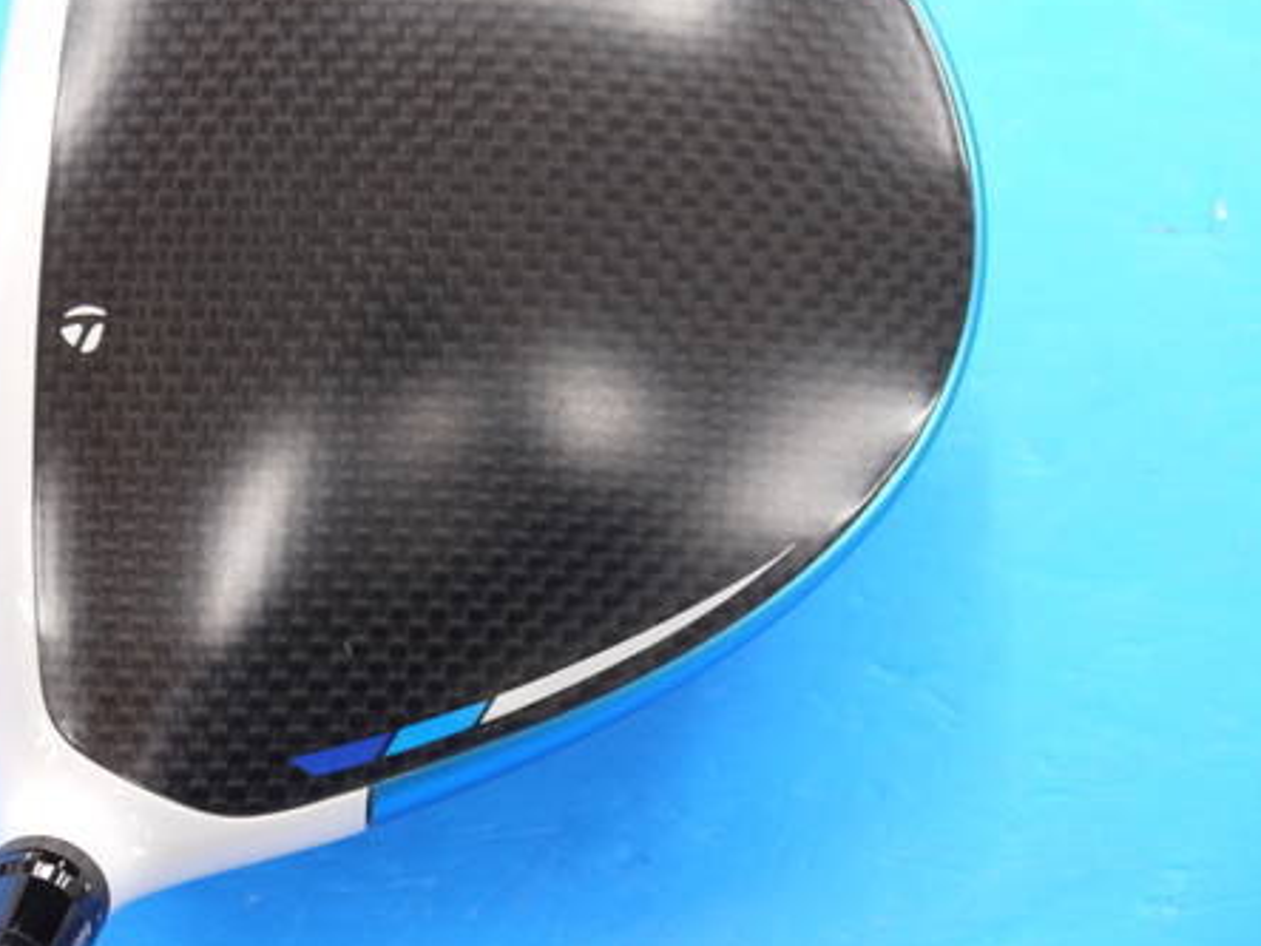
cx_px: 409
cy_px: 301
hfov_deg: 16.2
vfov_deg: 12.2
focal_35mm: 121
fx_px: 4408
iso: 800
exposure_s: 1/50
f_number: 5.6
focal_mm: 42
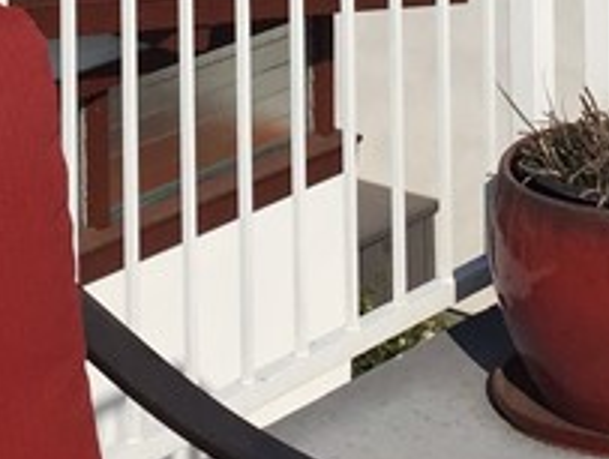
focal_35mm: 146
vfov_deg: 9.3
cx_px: 264
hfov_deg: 13.5
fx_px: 2573
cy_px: -585
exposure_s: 1/5650
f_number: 2.2
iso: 32
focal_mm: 4.15
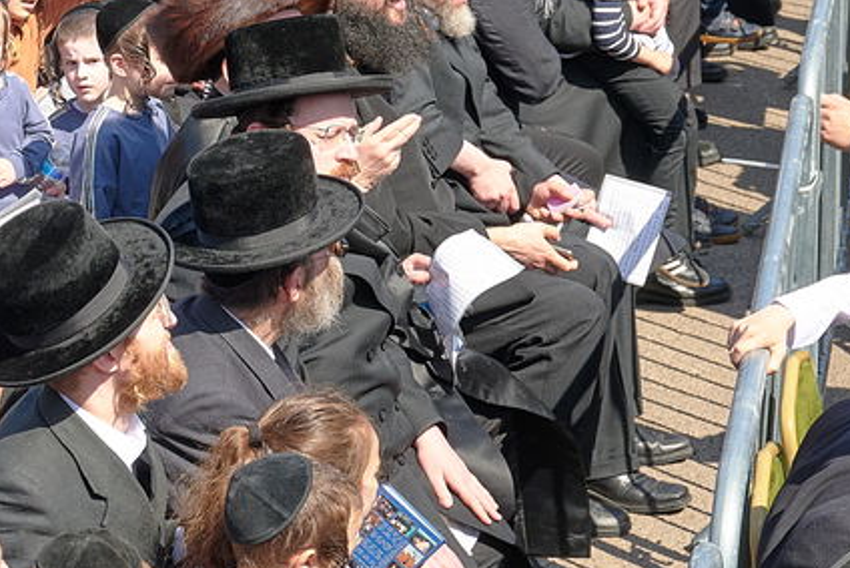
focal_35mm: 132
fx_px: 3118
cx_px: -525
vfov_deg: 10.4
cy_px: 115
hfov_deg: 14.2
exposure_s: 1/400
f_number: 6.3
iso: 125
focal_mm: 40
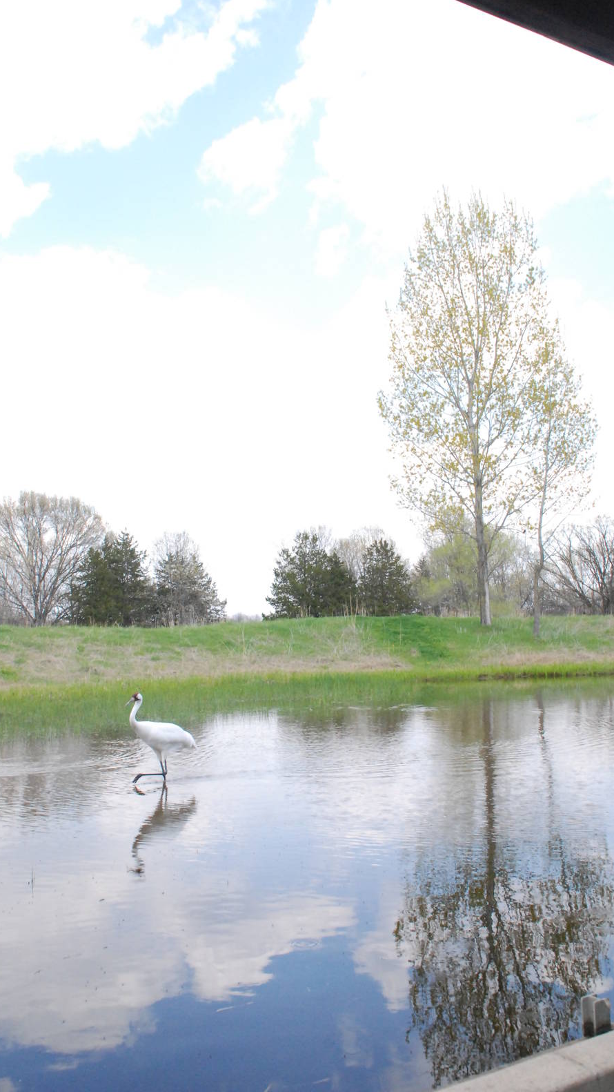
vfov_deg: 56.6
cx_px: 278
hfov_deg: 33.7
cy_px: 551
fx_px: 1013
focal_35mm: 35
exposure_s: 1/500
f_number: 11
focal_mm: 22
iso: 1600
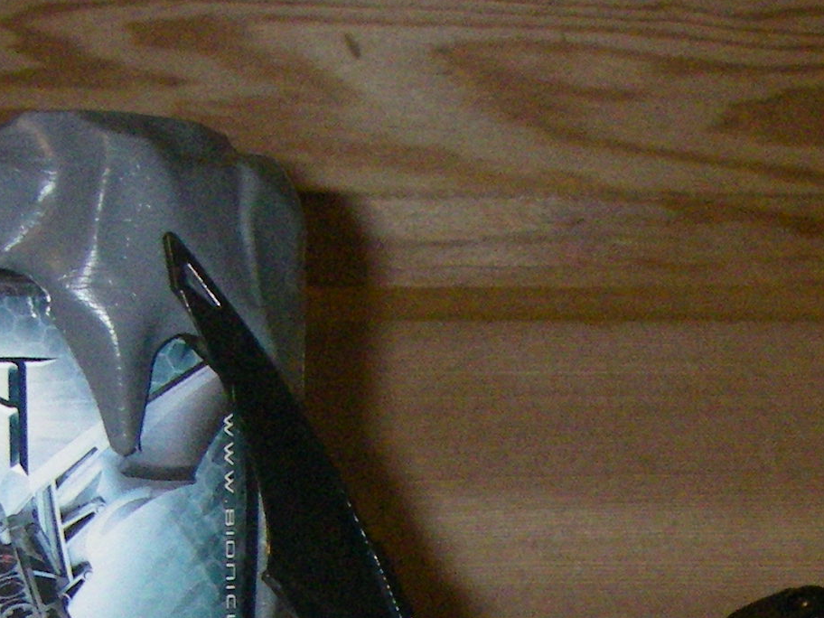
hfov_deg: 15.3
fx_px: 3047
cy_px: 966
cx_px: 598
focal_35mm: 128
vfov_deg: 11.1
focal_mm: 6.3
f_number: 3.3
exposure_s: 1/50
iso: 400
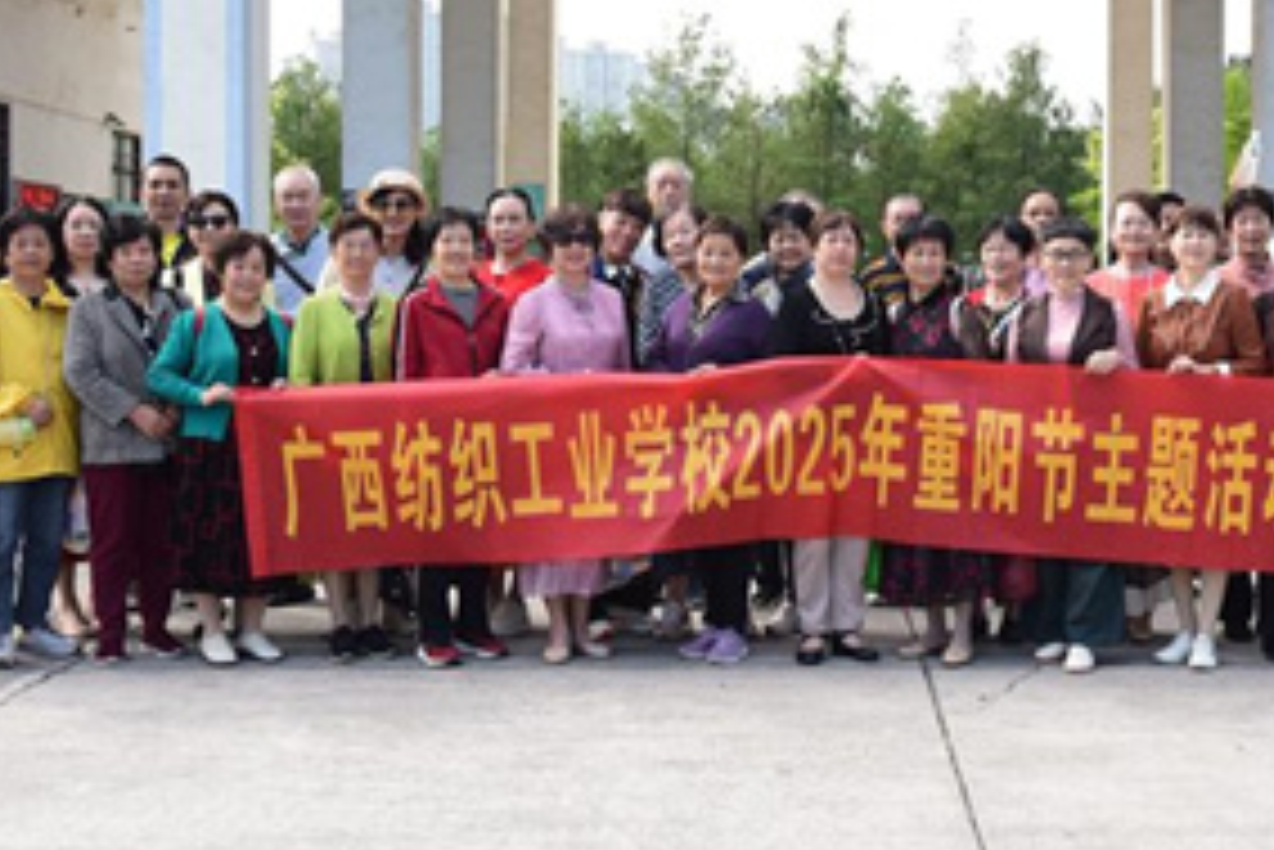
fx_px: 2337
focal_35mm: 66
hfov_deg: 30.3
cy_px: 319
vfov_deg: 20.6
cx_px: 815
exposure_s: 1/500
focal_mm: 34
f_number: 5.6
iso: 800
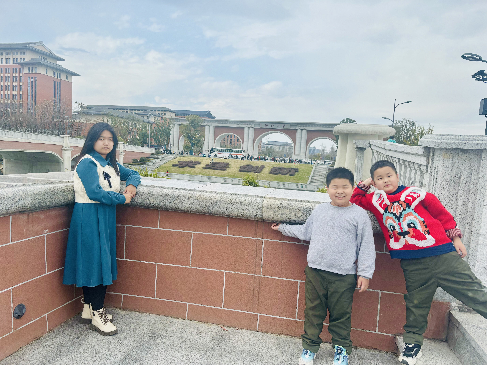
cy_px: 182
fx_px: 366
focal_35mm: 26
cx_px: 244
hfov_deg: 67.3
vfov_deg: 53.1
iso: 50
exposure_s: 1/1543
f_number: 1.6
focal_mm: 5.96
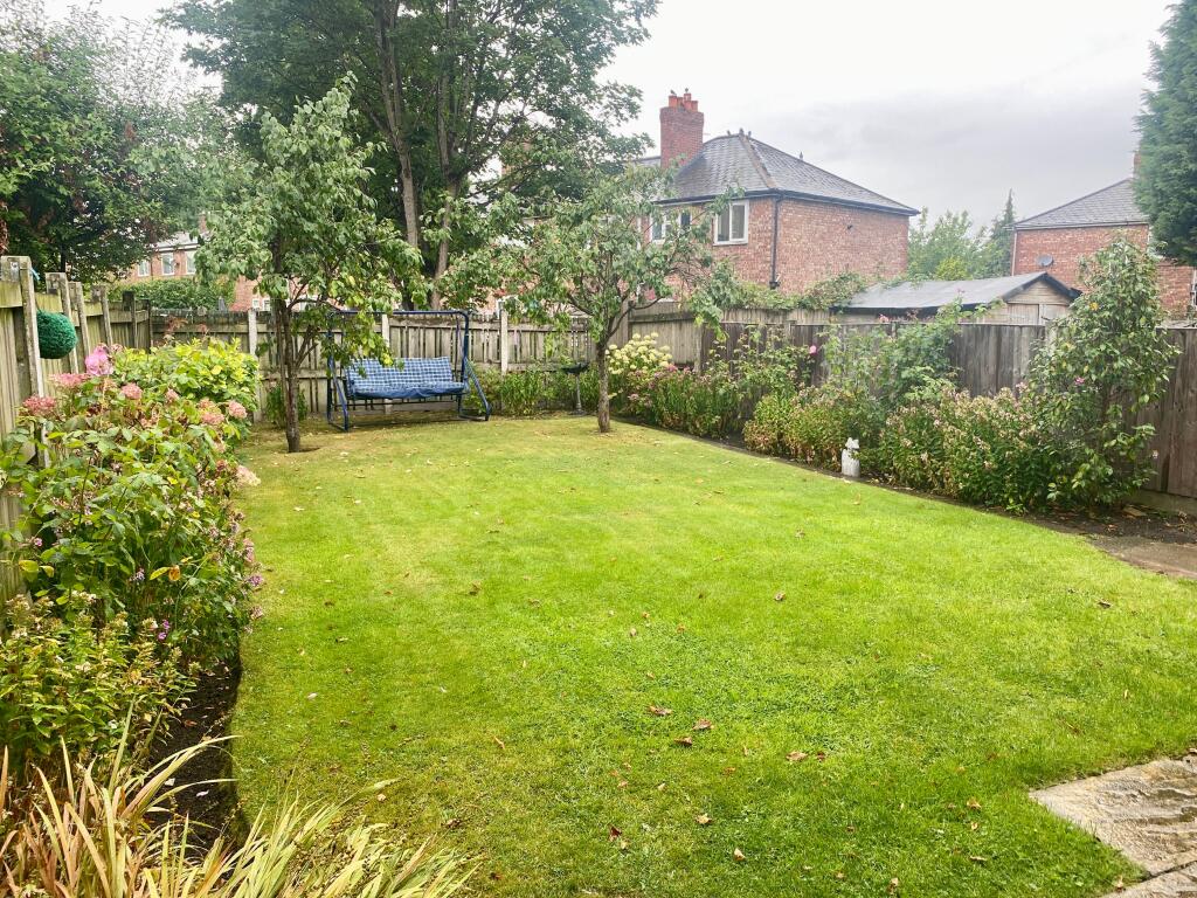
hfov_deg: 67.3
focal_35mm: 26
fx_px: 899
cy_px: 449
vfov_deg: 53.1
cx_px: 598
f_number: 1.8
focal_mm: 4.25
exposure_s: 1/131
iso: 32
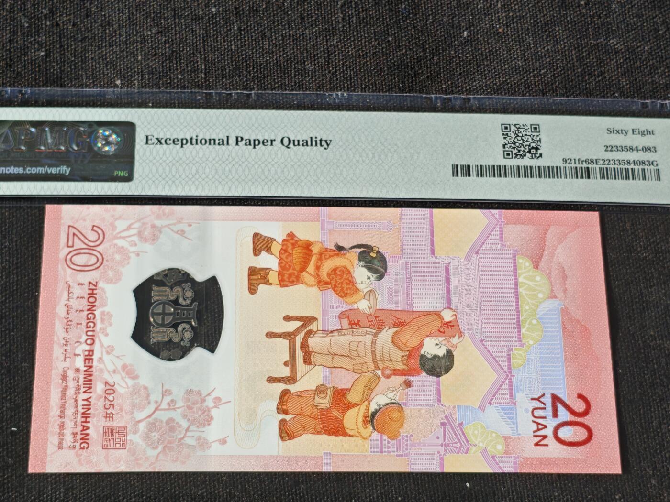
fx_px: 1413
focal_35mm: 73
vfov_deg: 20.2
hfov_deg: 26.7
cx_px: 335
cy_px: 251
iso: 50
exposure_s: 1/1442
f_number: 1.5
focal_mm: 4.94
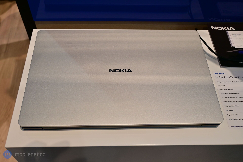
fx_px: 248
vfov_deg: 36.2
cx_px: 122
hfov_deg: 52.2
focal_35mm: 37
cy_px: 81
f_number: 4.5
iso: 250
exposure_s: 1/125
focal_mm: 24.5
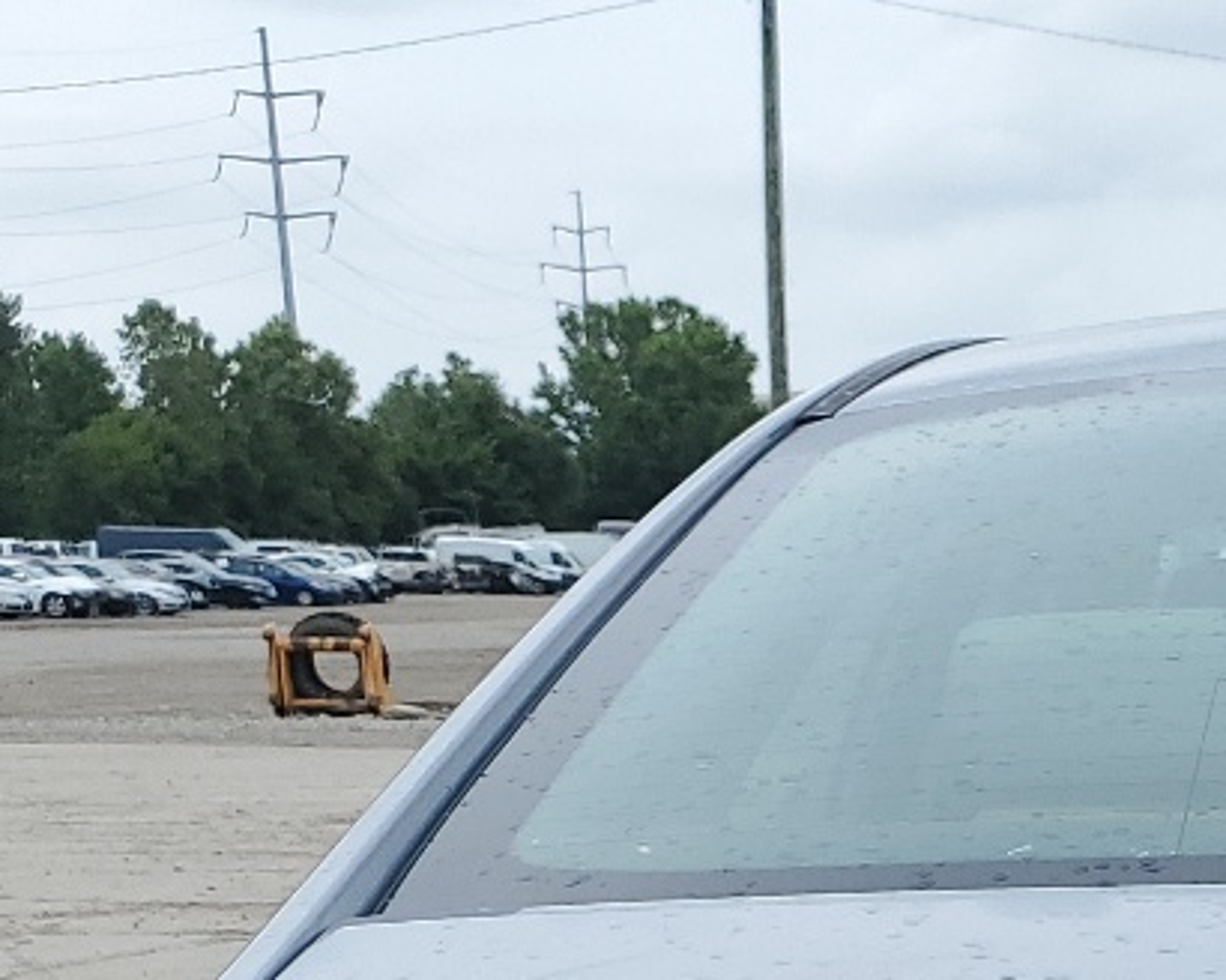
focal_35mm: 99
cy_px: 1769
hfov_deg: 17.7
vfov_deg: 13.8
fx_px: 3592
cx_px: 1752
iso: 50
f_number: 1.5
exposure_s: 1/1667
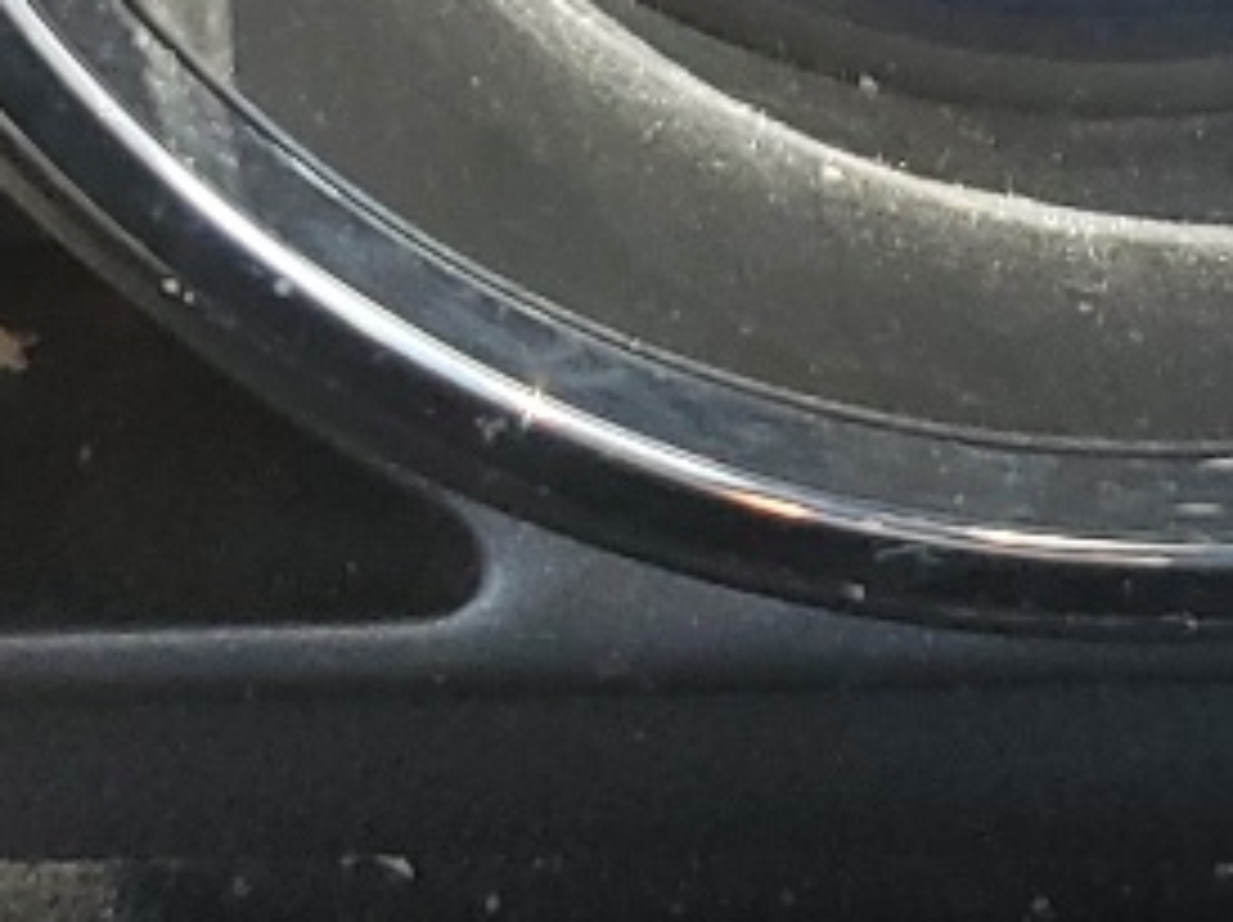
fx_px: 5409
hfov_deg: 13.0
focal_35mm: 152
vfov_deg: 9.2
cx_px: 896
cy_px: -841
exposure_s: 1/100
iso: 69
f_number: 1.5
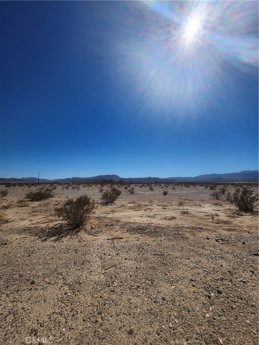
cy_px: 172
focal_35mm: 13
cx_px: 130
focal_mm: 1.7
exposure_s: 1/5515
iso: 32
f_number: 2.2
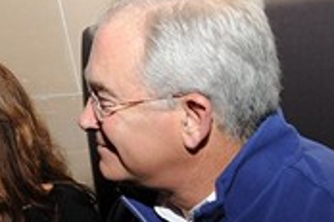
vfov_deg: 14.2
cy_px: 205
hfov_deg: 19.8
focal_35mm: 95
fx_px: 881
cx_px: -94
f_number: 6.3
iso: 3200
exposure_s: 1/60
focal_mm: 30
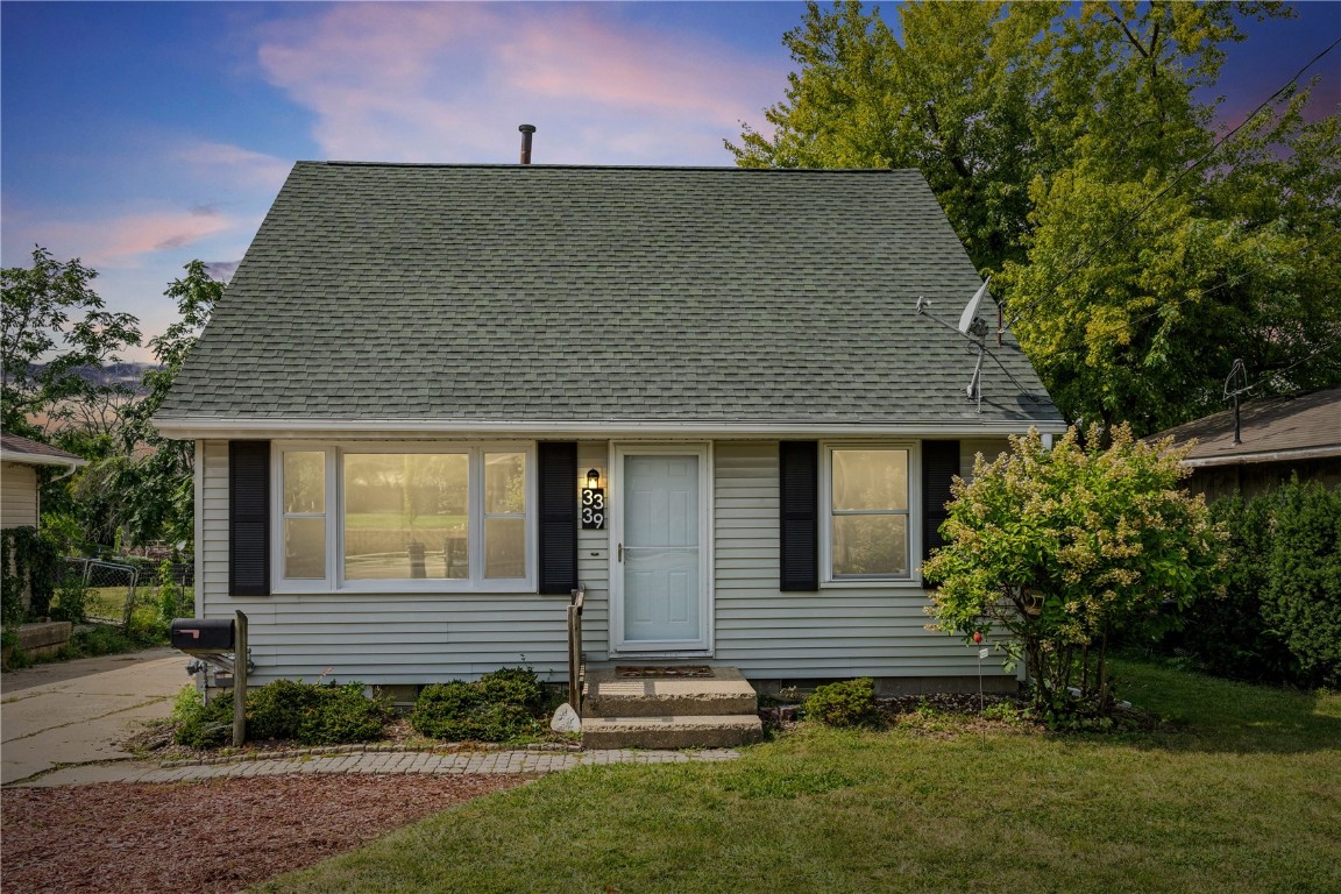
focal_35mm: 29
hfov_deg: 63.7
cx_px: 670
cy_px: 447
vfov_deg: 45.0
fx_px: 1080
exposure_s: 1/500
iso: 400
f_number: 9
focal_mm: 29
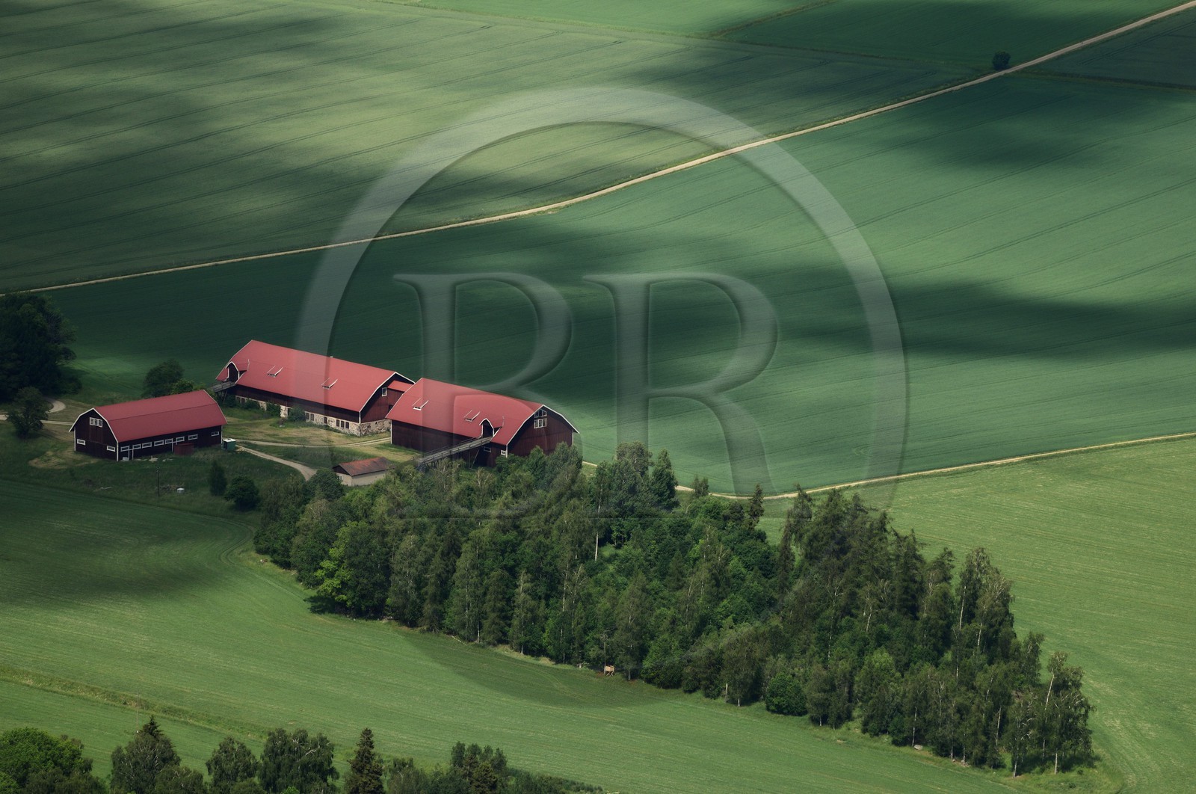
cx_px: 598
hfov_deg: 8.1
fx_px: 8460
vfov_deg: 5.4
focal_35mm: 255
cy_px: 397
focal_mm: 170
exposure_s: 1/2000
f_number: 4
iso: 200
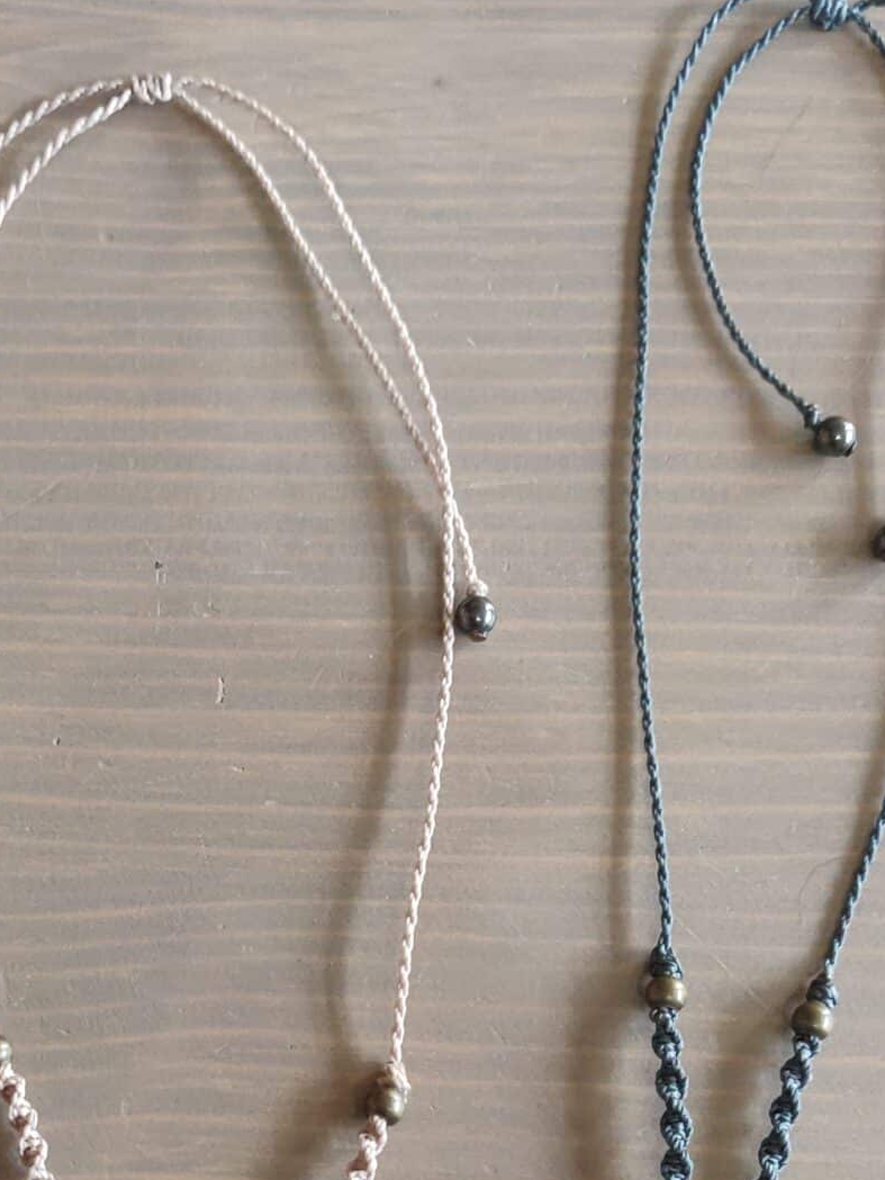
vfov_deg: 30.5
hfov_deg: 23.7
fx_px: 2079
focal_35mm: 61
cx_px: 169
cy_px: 1016
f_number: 1.7
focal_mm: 4.25
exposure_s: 1/33
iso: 1000
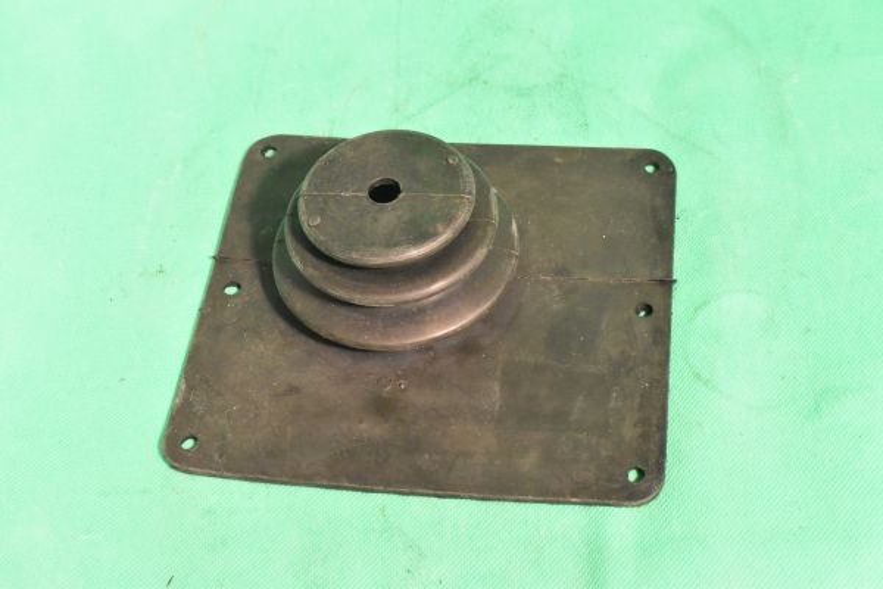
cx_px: 442
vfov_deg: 25.1
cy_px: 294
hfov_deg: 36.9
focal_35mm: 54
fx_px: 1324
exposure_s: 1/60
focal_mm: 36
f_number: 16
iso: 6400
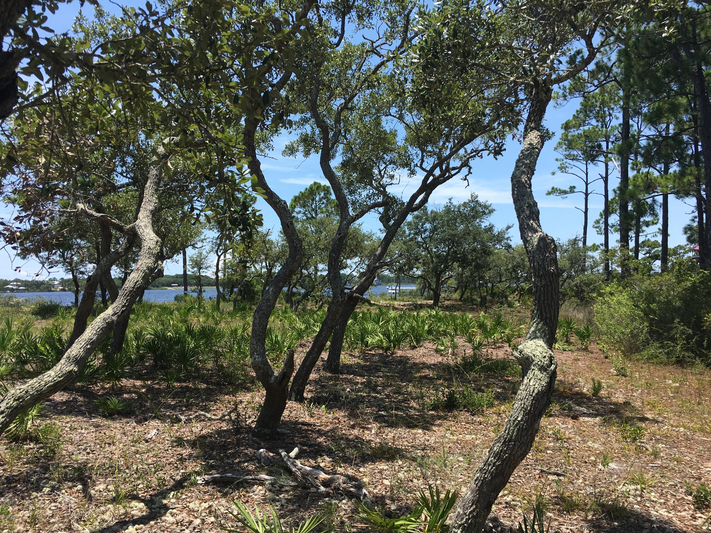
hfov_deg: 61.7
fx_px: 596
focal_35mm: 29
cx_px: 356
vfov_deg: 48.2
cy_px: 266
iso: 25
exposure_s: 1/1099
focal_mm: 4.15
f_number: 2.2
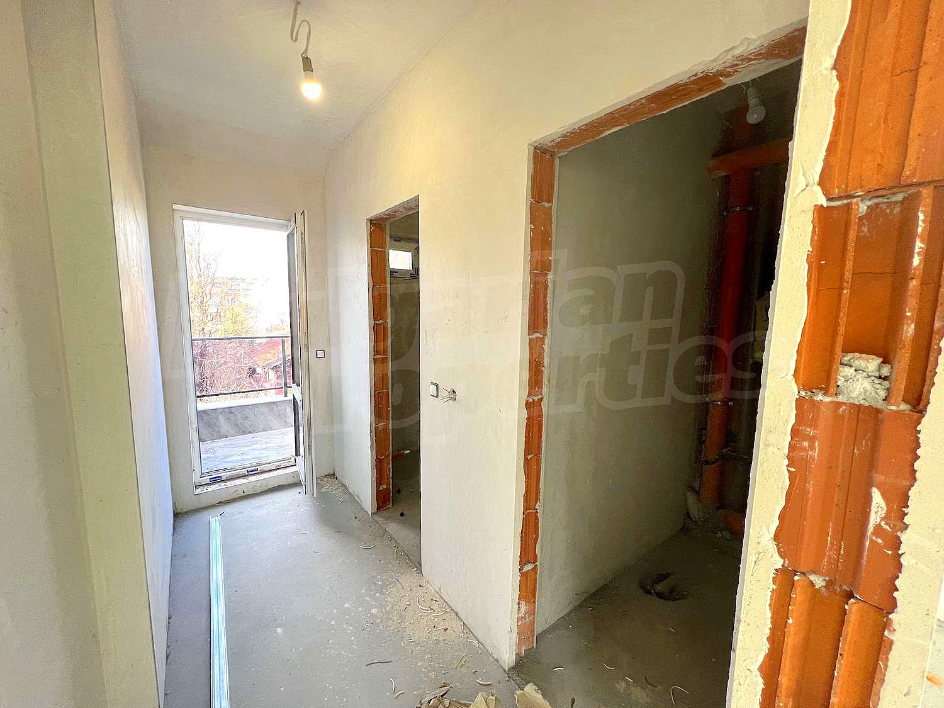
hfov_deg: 106.2
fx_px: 355
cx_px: 472
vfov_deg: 89.9
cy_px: 354
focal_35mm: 13
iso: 80
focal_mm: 1.57
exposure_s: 1/99
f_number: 1.8
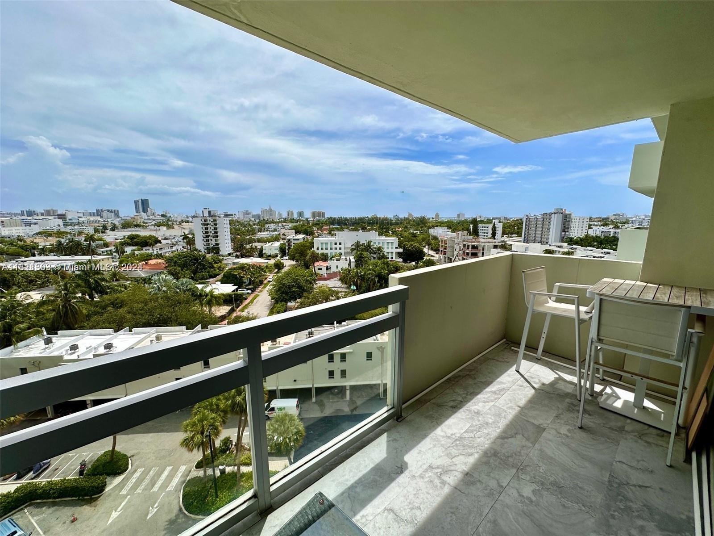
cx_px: 357
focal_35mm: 14
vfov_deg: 85.7
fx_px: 289
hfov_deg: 102.1
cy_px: 268
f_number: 2.2
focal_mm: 2.22
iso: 50
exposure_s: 1/4292
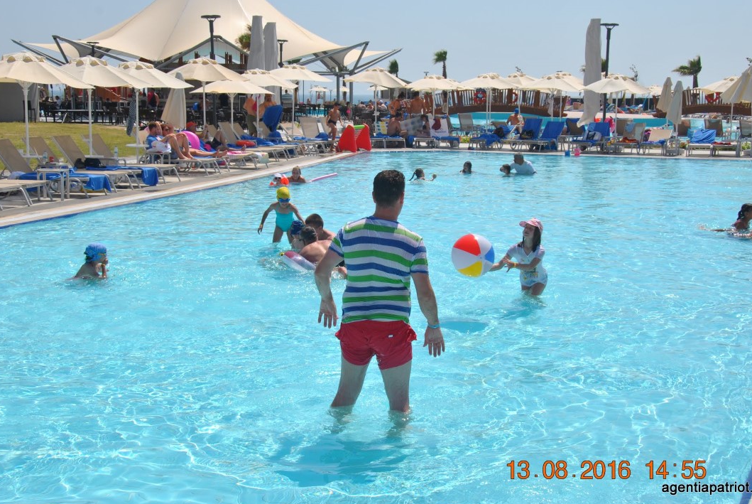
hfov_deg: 38.1
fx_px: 1088
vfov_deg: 26.1
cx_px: 377
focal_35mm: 52
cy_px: 238
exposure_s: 1/400
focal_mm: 32
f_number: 10
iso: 100
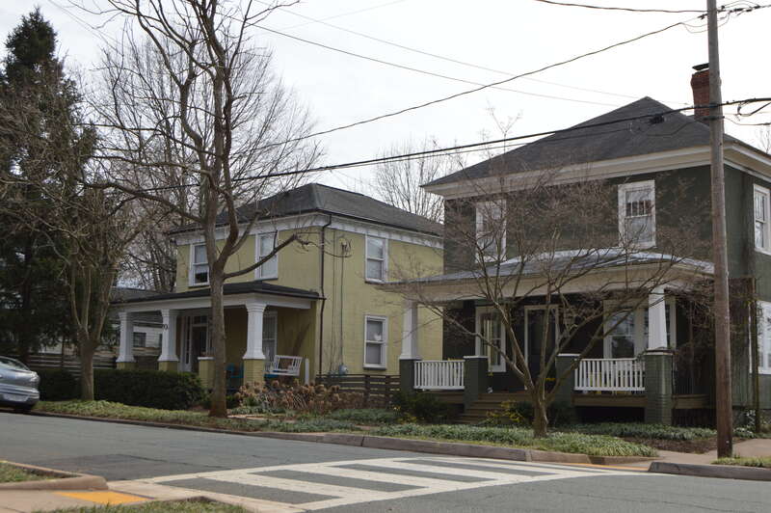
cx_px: 386
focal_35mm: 51
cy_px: 256
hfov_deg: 38.9
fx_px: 1091
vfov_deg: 26.4
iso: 100
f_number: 8
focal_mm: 34
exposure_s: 1/250
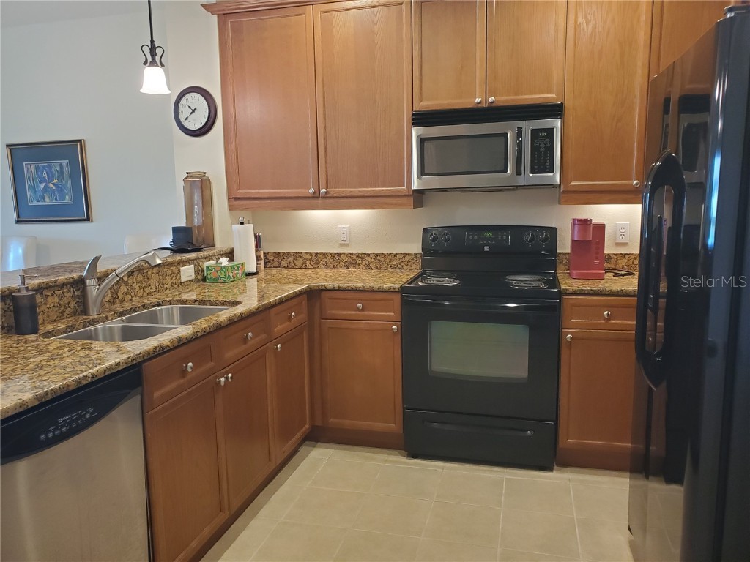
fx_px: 563
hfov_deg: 67.3
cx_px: 375
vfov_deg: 53.1
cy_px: 281
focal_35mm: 26
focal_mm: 4.3
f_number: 2.4
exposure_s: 1/39
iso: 320
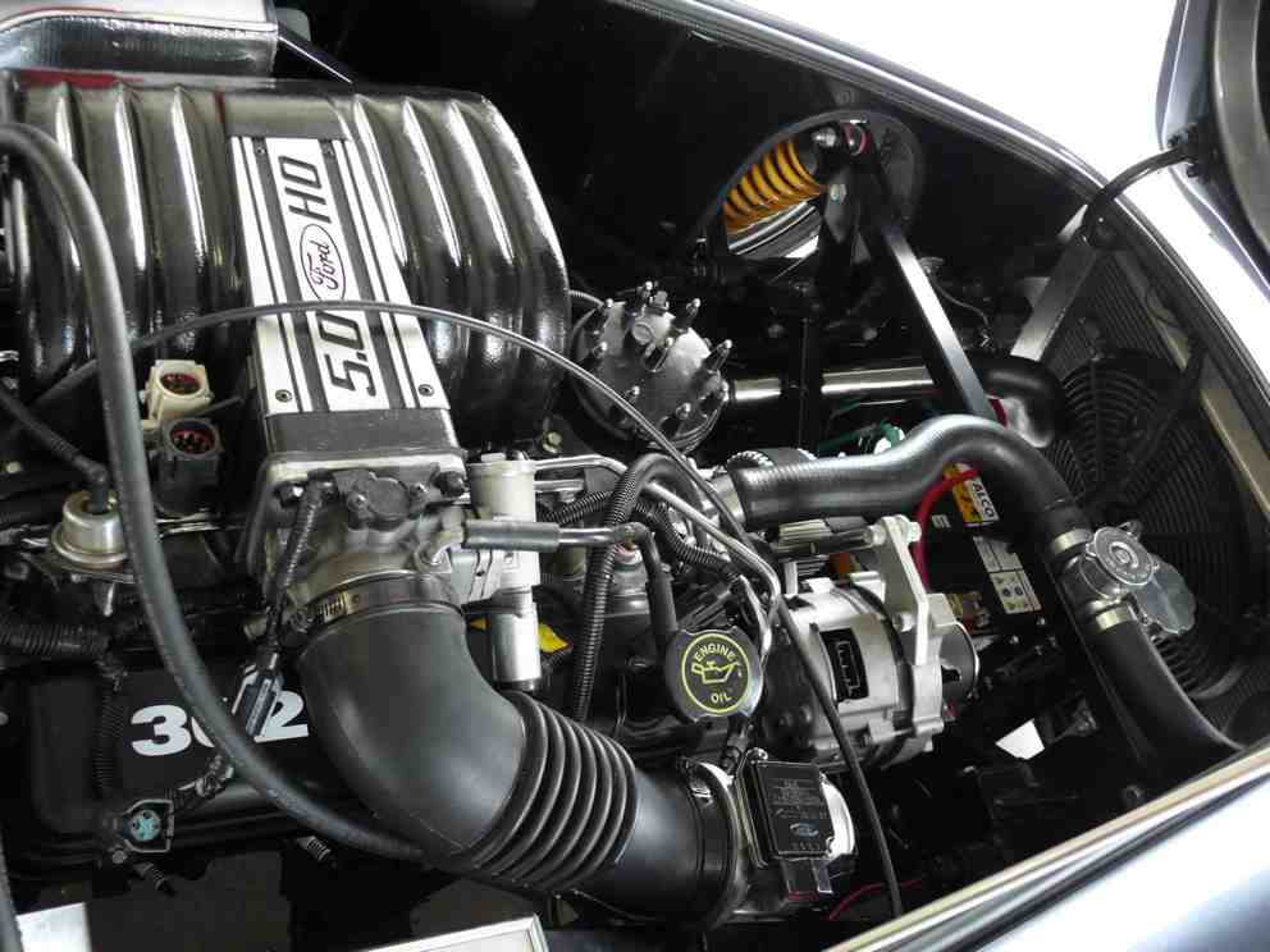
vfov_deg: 40.7
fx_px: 1284
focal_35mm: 35
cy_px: 476
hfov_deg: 52.6
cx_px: 635
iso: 200
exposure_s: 1/25
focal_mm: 7.4
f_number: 2.8
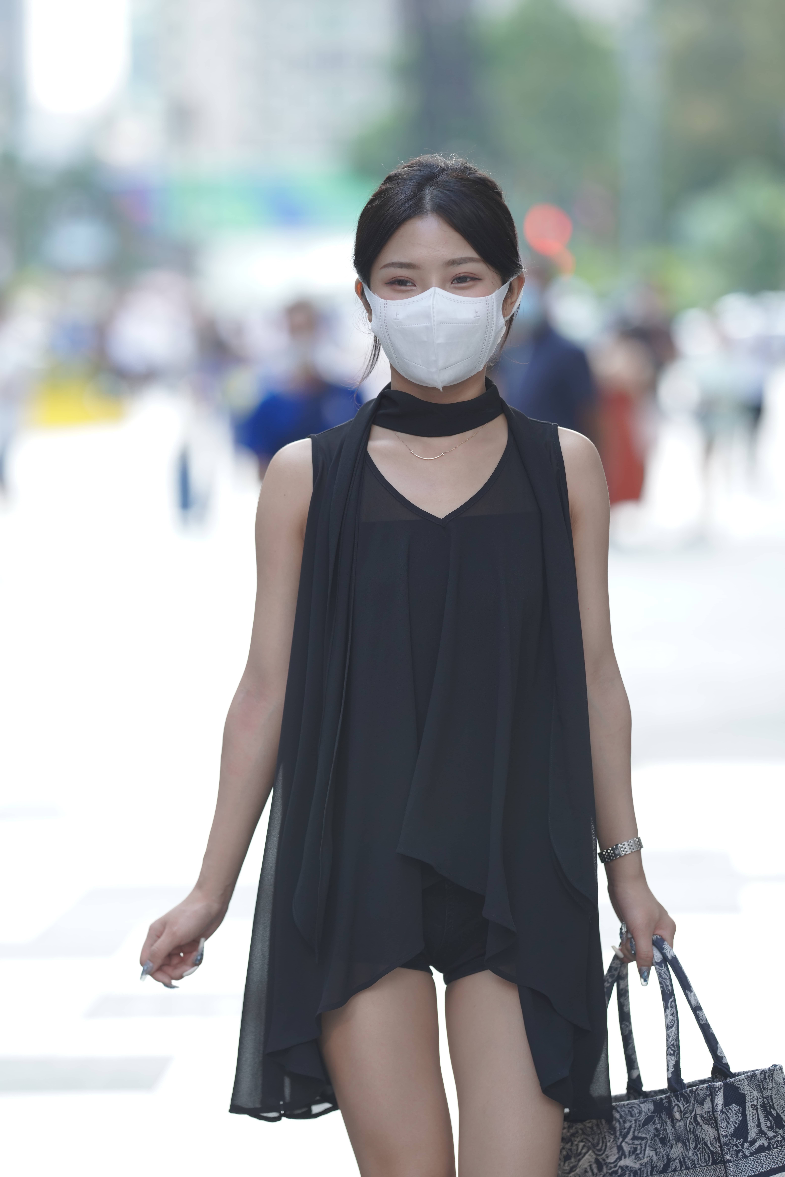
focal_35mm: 135
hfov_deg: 10.2
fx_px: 4415
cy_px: 588
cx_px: 392
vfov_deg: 15.2
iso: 400
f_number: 2.2
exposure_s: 1/500
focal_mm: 135
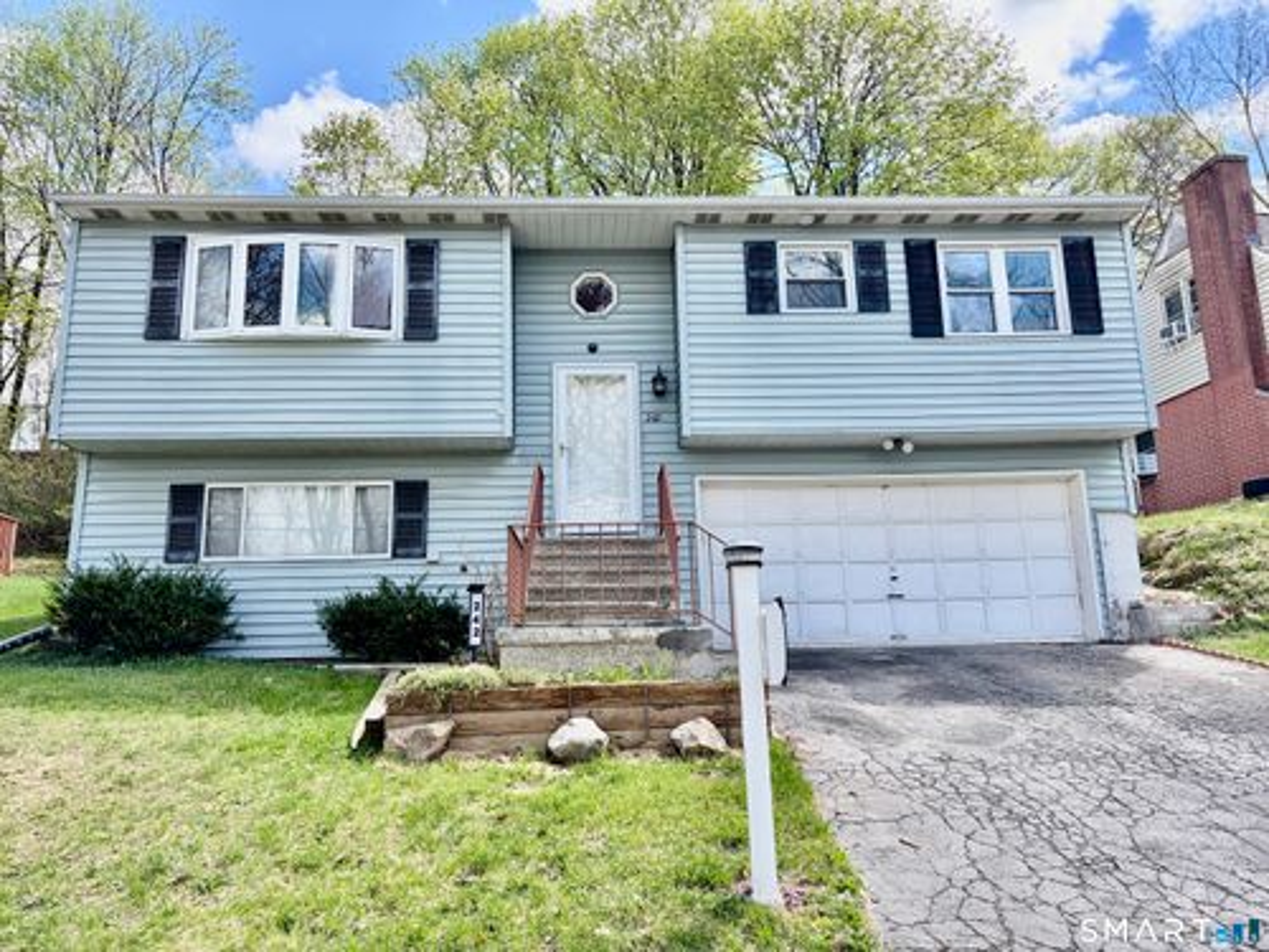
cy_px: 476
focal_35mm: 26
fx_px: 953
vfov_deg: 53.1
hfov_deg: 67.3
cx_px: 634
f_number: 1.6
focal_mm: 5.96
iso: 64
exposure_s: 1/1364
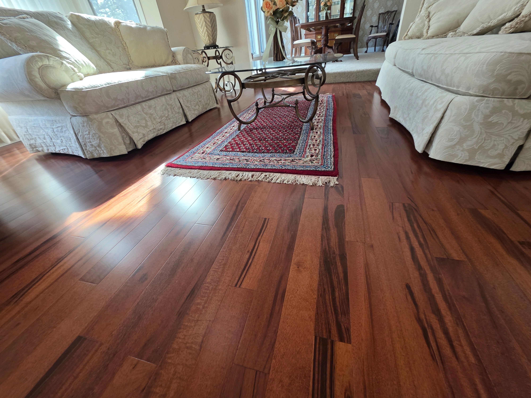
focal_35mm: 13
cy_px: 199
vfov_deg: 89.9
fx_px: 199
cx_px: 266
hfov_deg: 106.2
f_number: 1.9
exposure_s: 1/60
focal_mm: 2.2
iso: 200
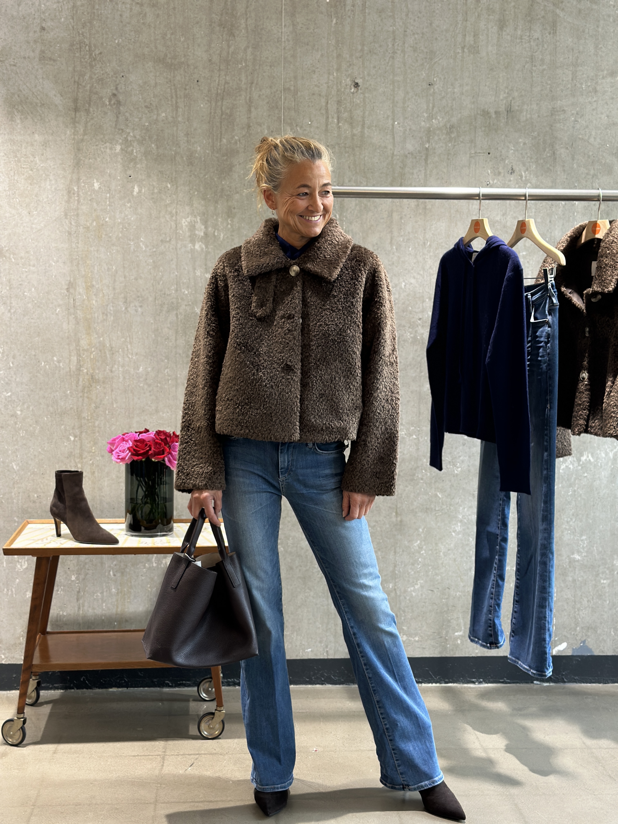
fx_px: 1143
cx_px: 309
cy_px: 412
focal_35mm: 48
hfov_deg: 30.3
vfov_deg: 39.7
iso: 125
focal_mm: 6.86
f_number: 1.78
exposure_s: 1/72
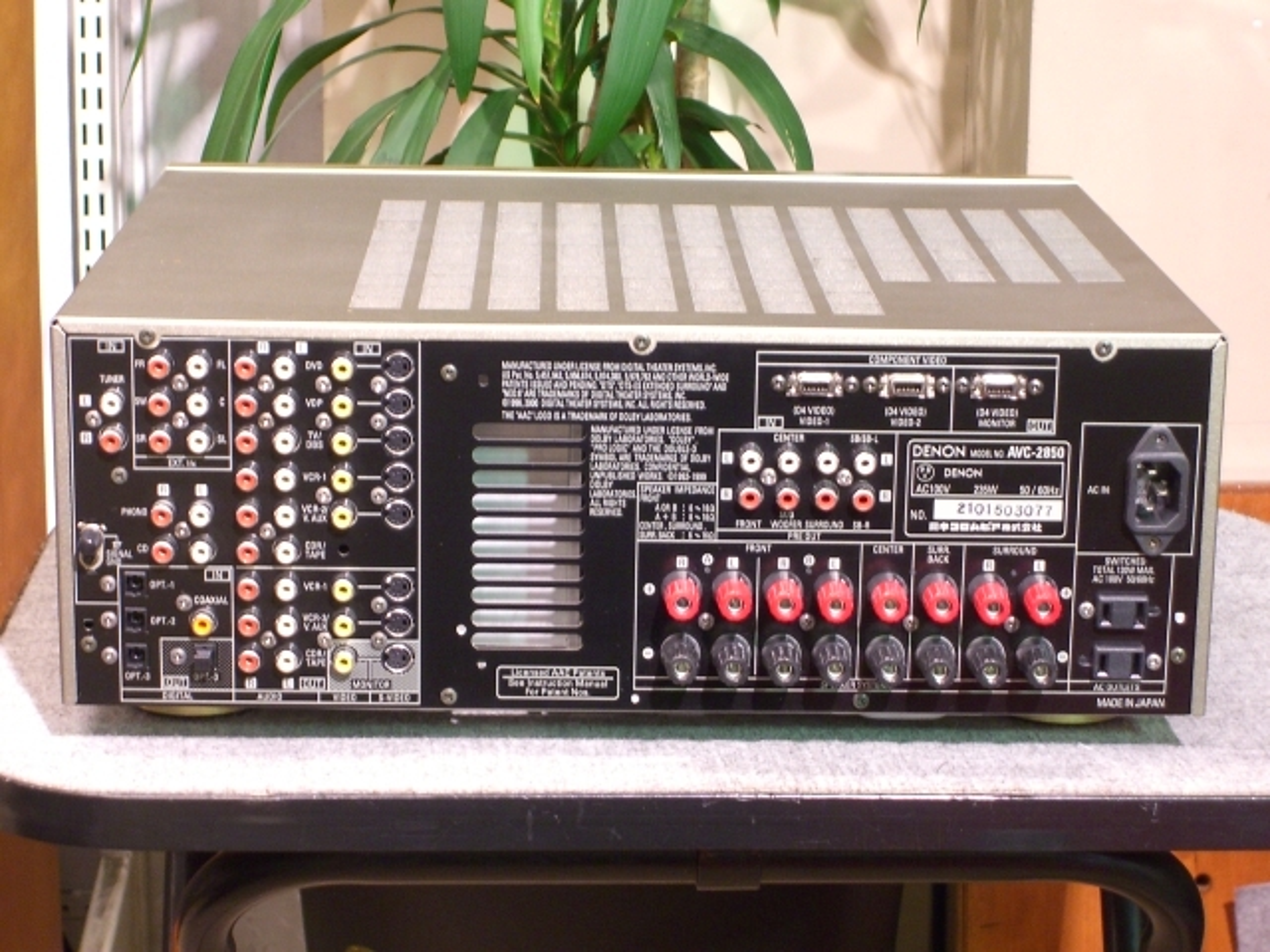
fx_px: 3485
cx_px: 635
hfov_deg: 20.7
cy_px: 476
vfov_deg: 15.6
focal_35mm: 95
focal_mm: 19.7
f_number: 4.8
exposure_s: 1/5
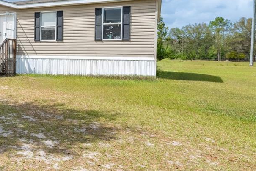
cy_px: 65
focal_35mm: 37
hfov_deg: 45.5
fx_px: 263
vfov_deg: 35.8
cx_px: 12
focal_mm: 14
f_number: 8
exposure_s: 1/8000
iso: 400
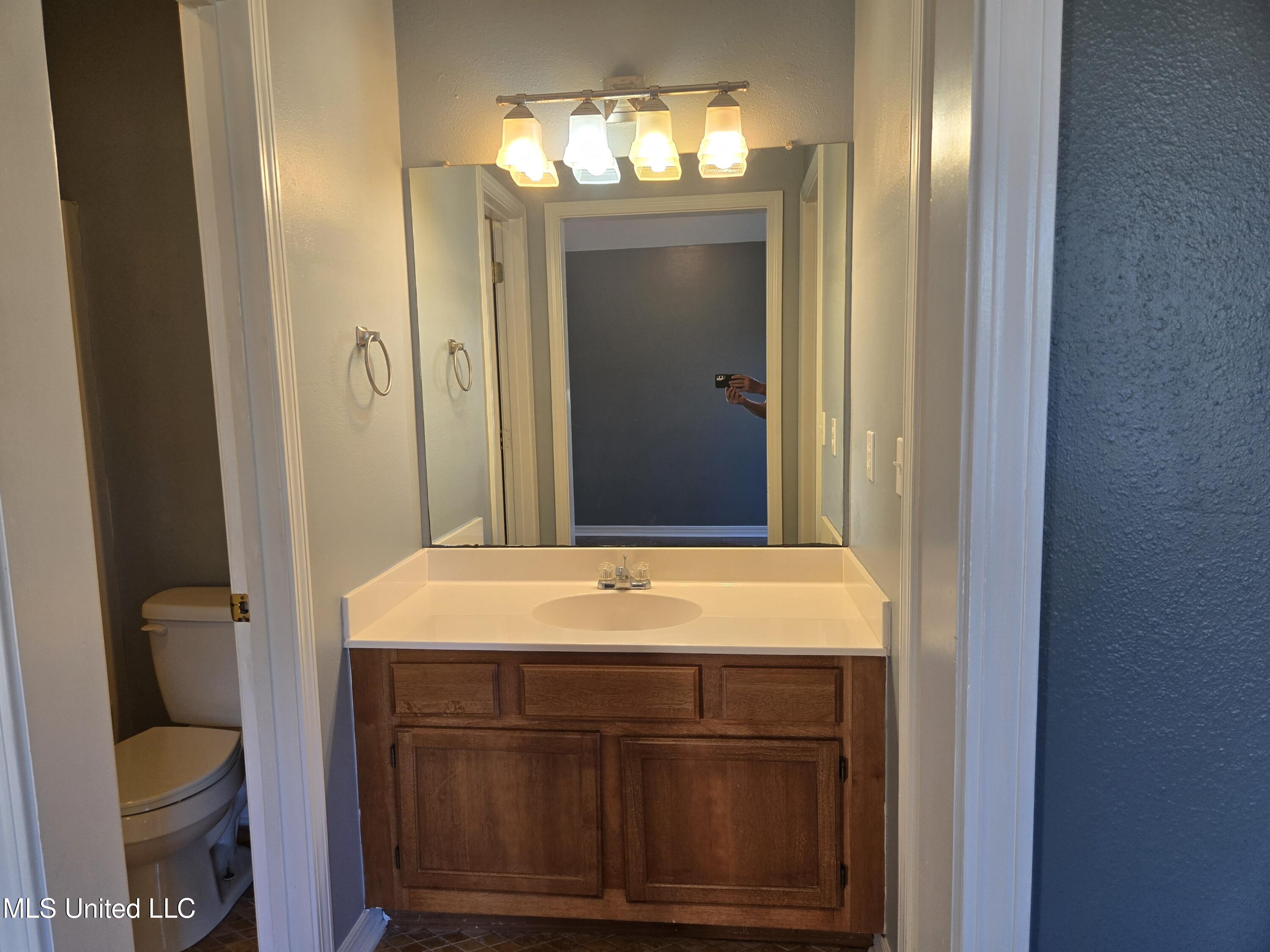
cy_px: 476
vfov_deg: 58.9
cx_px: 635
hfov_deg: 73.9
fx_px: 844
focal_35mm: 23
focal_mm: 5.4
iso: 80
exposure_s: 1/120
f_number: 1.8
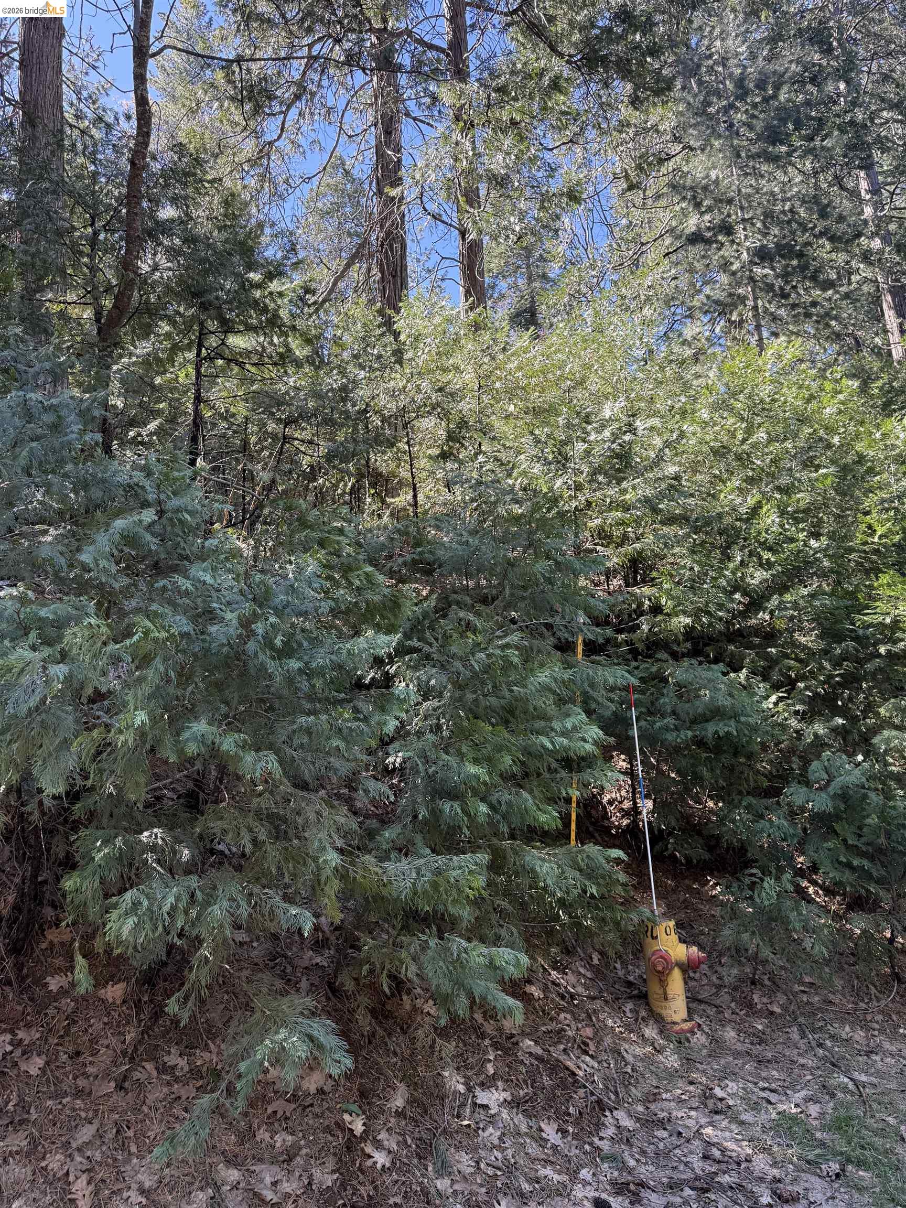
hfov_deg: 56.8
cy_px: 604
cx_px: 453
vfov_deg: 71.6
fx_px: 838
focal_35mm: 24
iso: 100
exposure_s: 1/267
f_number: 1.78
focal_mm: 6.76
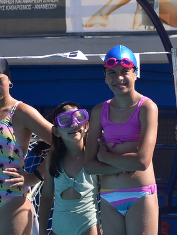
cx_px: 252
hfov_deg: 4.9
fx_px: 2043
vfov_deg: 6.6
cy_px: 99
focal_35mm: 300
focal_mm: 70
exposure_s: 1/800
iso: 100
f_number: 4.5
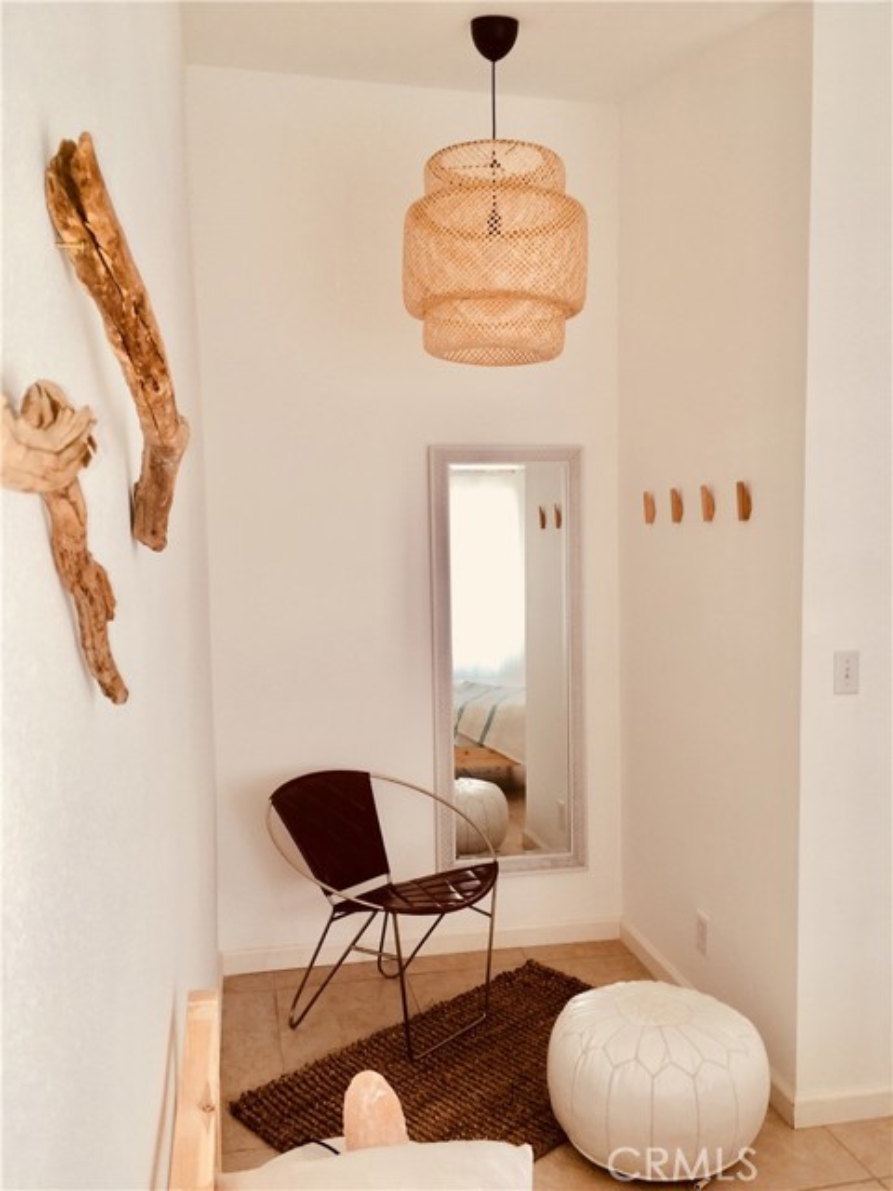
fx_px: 997
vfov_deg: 61.7
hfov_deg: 48.2
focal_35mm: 29
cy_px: 596
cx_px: 446
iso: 25
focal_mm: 4.15
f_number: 2.2
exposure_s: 1/32
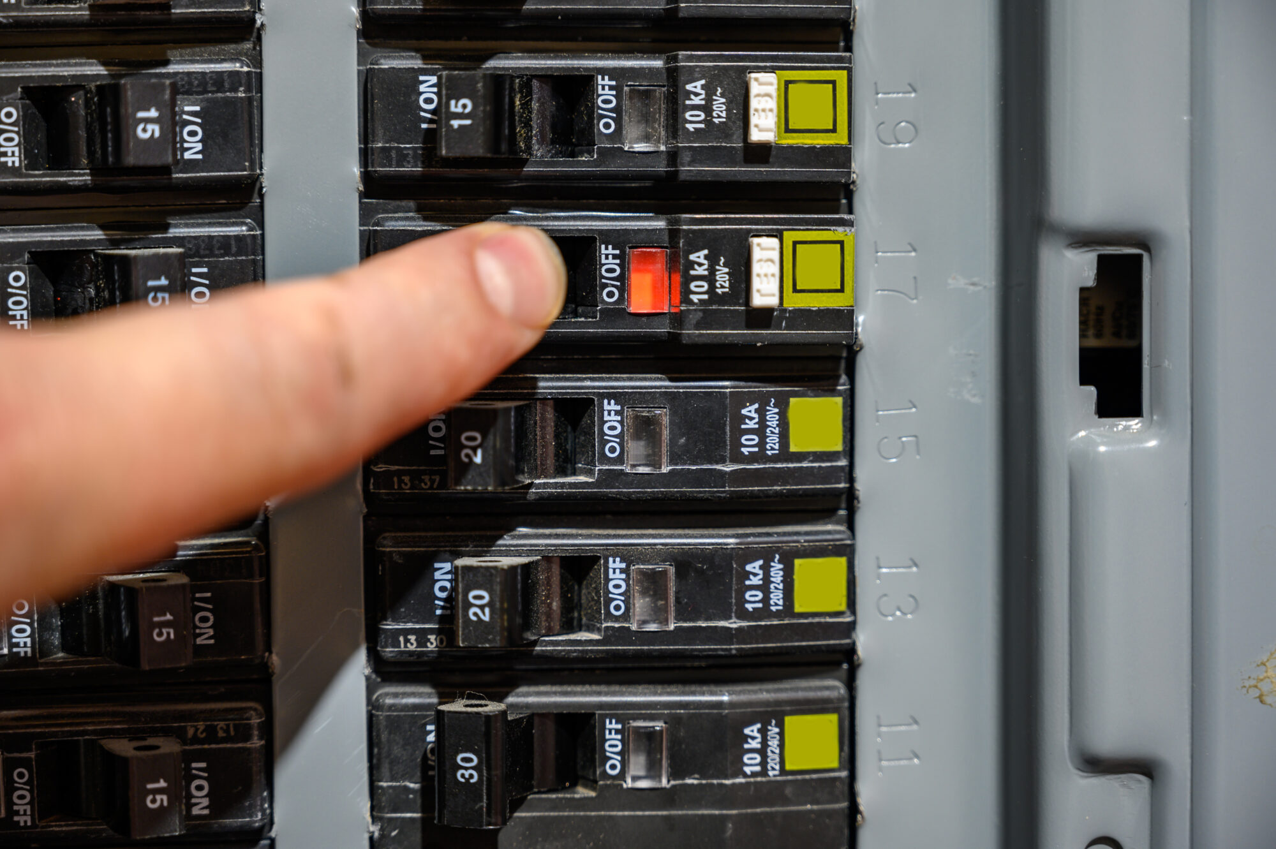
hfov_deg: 28.9
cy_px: 424
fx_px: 2480
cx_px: 638
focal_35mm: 70
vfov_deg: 19.4
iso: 200
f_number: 4
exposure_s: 1.3
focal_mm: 70
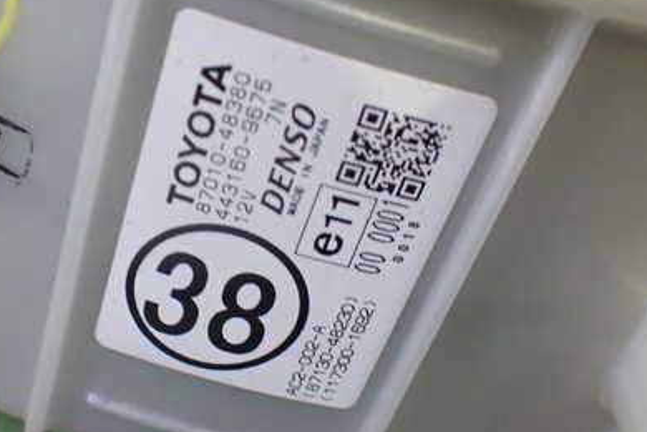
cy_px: 176
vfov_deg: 28.0
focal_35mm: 48
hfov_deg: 41.0
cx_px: 265
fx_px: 863
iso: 800
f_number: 2.3
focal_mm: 5.4
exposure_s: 1/40
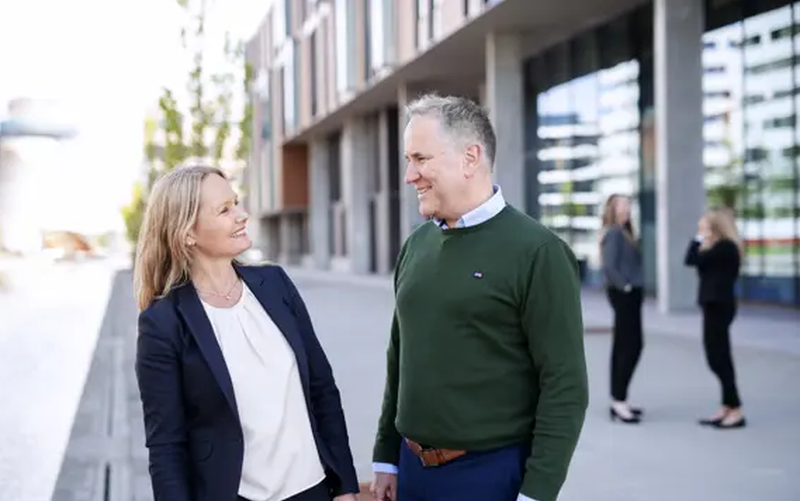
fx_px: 1134
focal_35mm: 52
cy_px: 271
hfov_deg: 38.9
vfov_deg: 24.9
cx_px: 399
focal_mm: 50
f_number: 2.2
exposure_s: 1/320
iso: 100
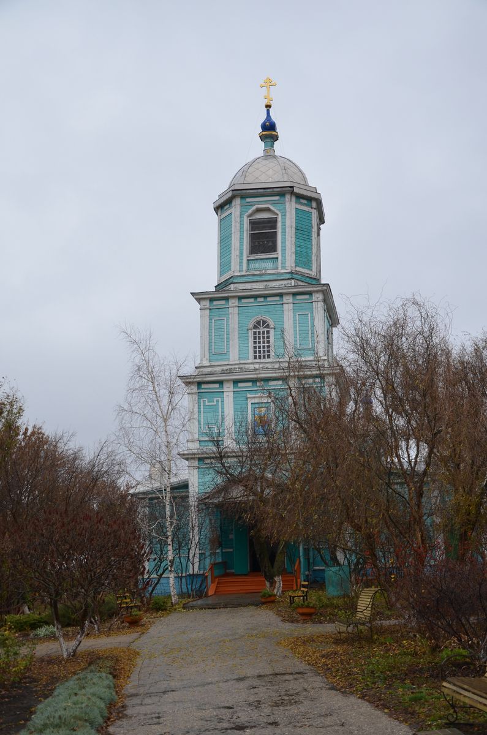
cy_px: 368
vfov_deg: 49.6
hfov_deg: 34.1
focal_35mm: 39
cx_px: 244
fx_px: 795
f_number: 5.6
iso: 200
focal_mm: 26
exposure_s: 1/125
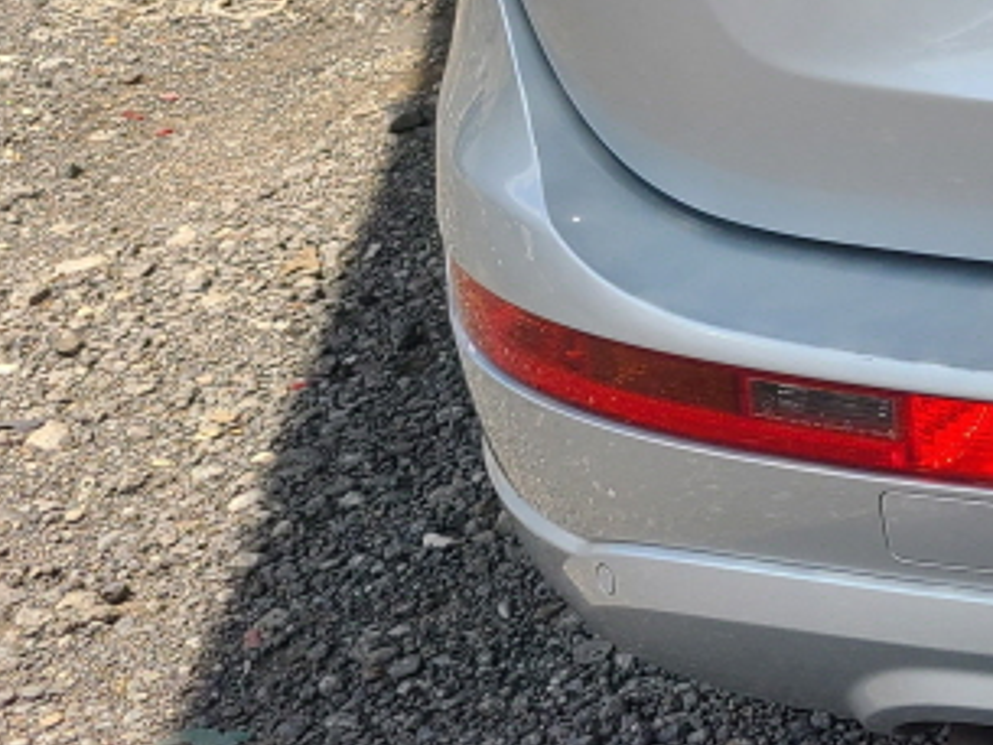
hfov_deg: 15.9
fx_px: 2956
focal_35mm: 103
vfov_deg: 13.9
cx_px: 1853
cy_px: -194
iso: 40
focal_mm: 5.4
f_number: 1.8
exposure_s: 1/1258
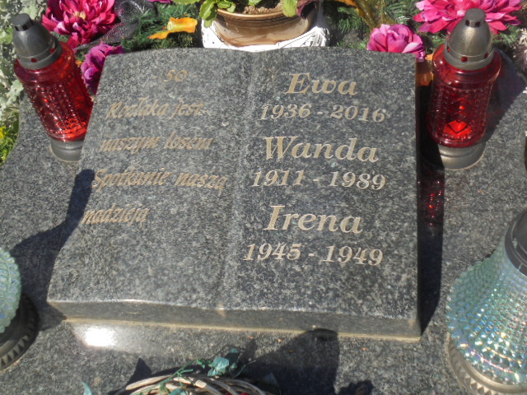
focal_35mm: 43
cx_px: 264
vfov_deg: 33.6
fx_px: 655
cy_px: 198
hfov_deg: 43.9
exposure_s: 1/500
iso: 100
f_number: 4.5
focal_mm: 7.8
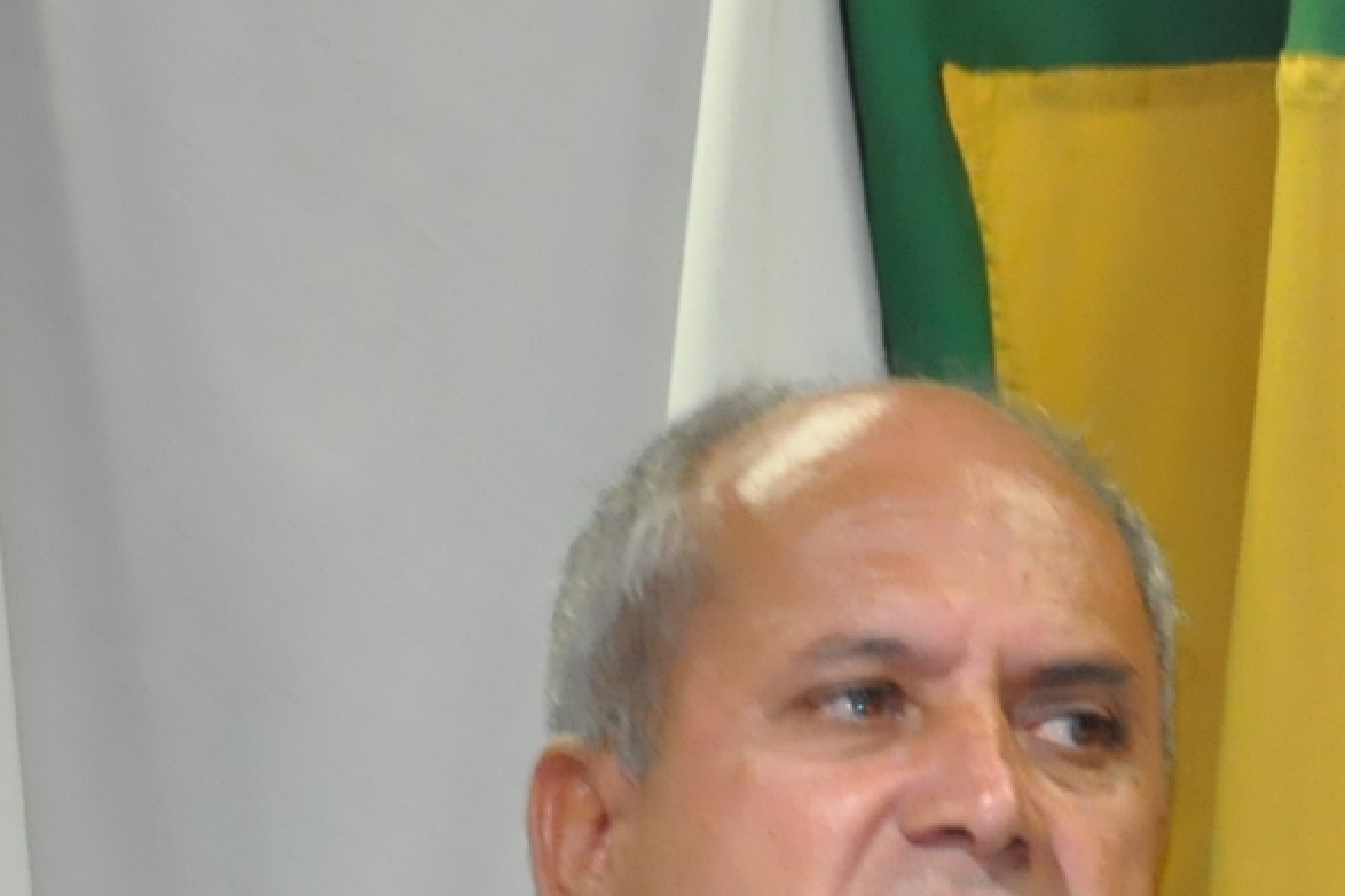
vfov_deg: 2.4
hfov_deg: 3.6
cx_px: 694
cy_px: 1270
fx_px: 21469
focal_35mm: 575
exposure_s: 1/60
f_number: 5.6
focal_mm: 105
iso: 2000
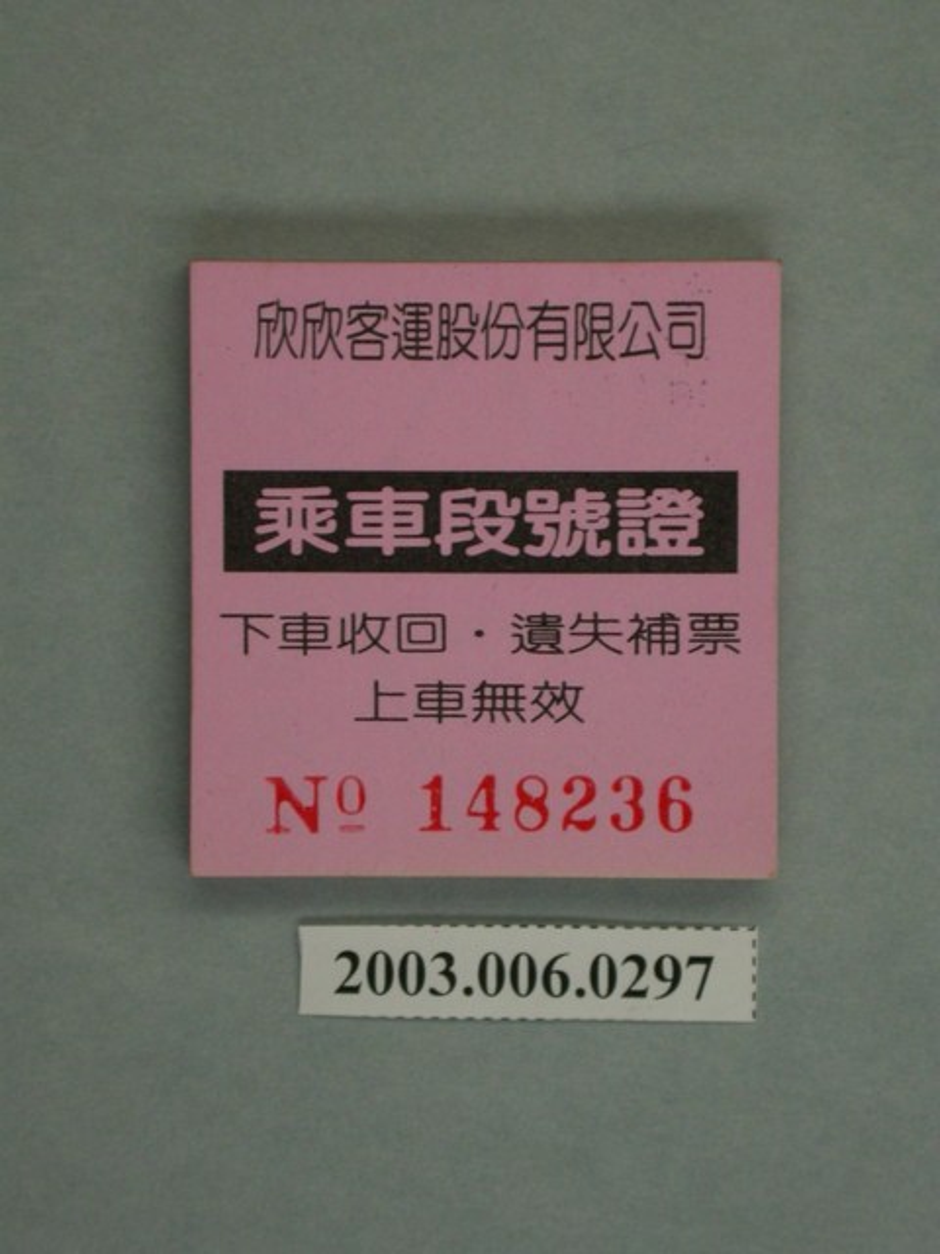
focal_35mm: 154
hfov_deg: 9.6
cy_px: 627
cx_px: 470
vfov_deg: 12.8
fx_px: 5576
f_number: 5.1
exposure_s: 1/30
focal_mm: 32
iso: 100
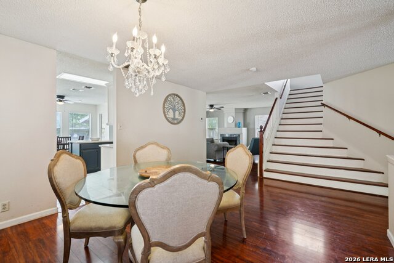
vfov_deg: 73.8
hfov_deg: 96.7
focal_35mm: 16
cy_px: 132
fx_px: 175
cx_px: 197
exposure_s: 1/15
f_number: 8
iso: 400
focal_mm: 16
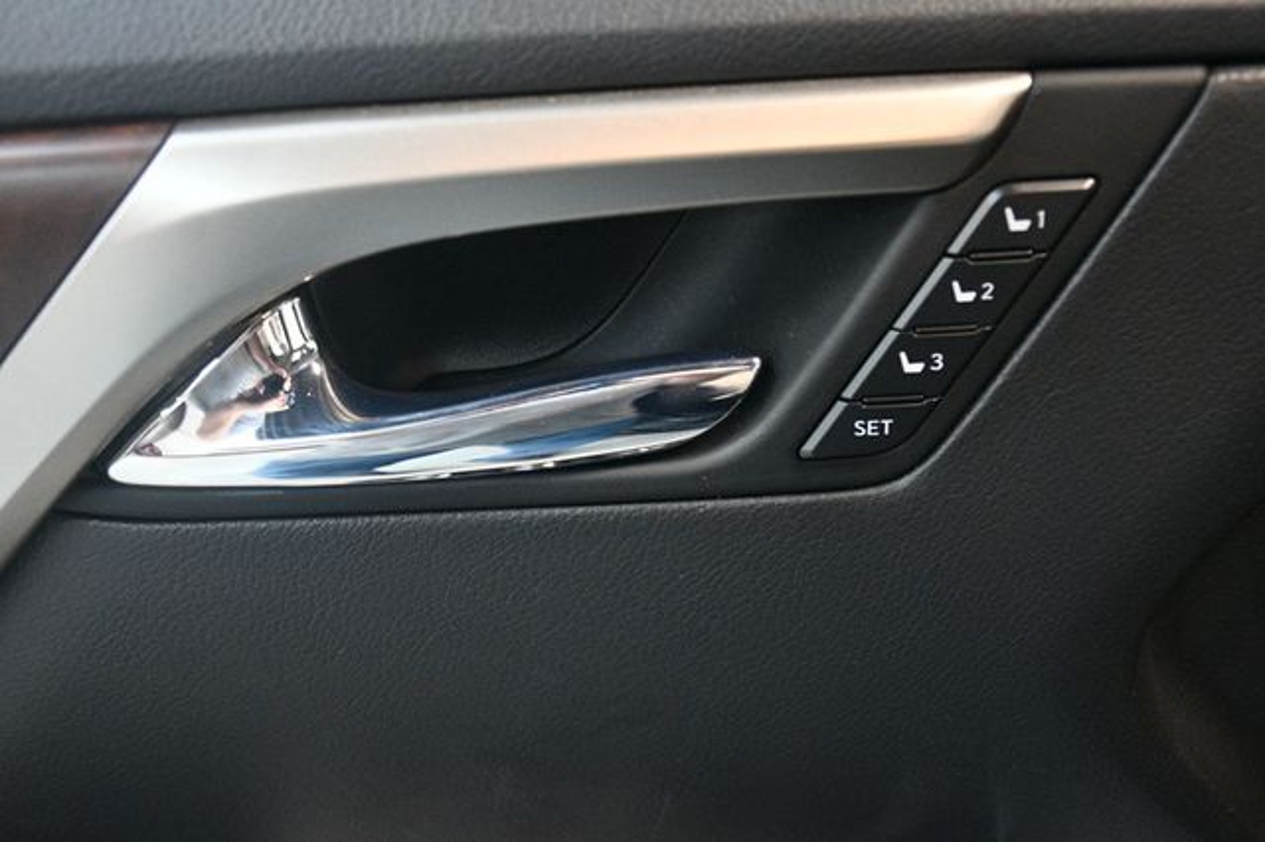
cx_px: 632
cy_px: 421
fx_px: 1686
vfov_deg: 28.0
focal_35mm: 48
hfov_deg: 41.1
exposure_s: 1/60
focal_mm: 32
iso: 4000
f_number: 4
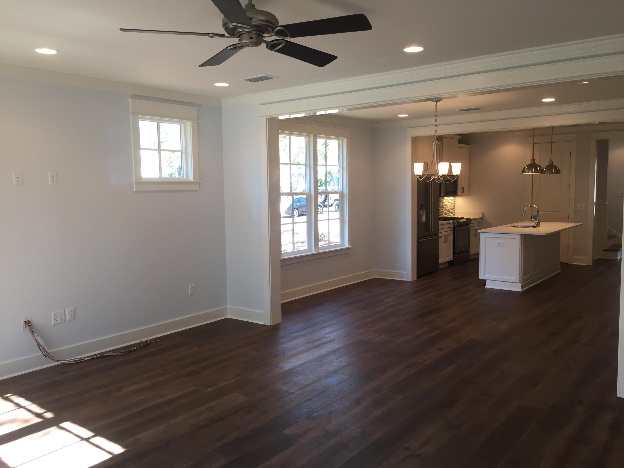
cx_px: 312
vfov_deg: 48.2
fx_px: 523
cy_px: 234
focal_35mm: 29
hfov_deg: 61.7
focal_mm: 4.15
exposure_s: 1/40
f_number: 2.2
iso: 32
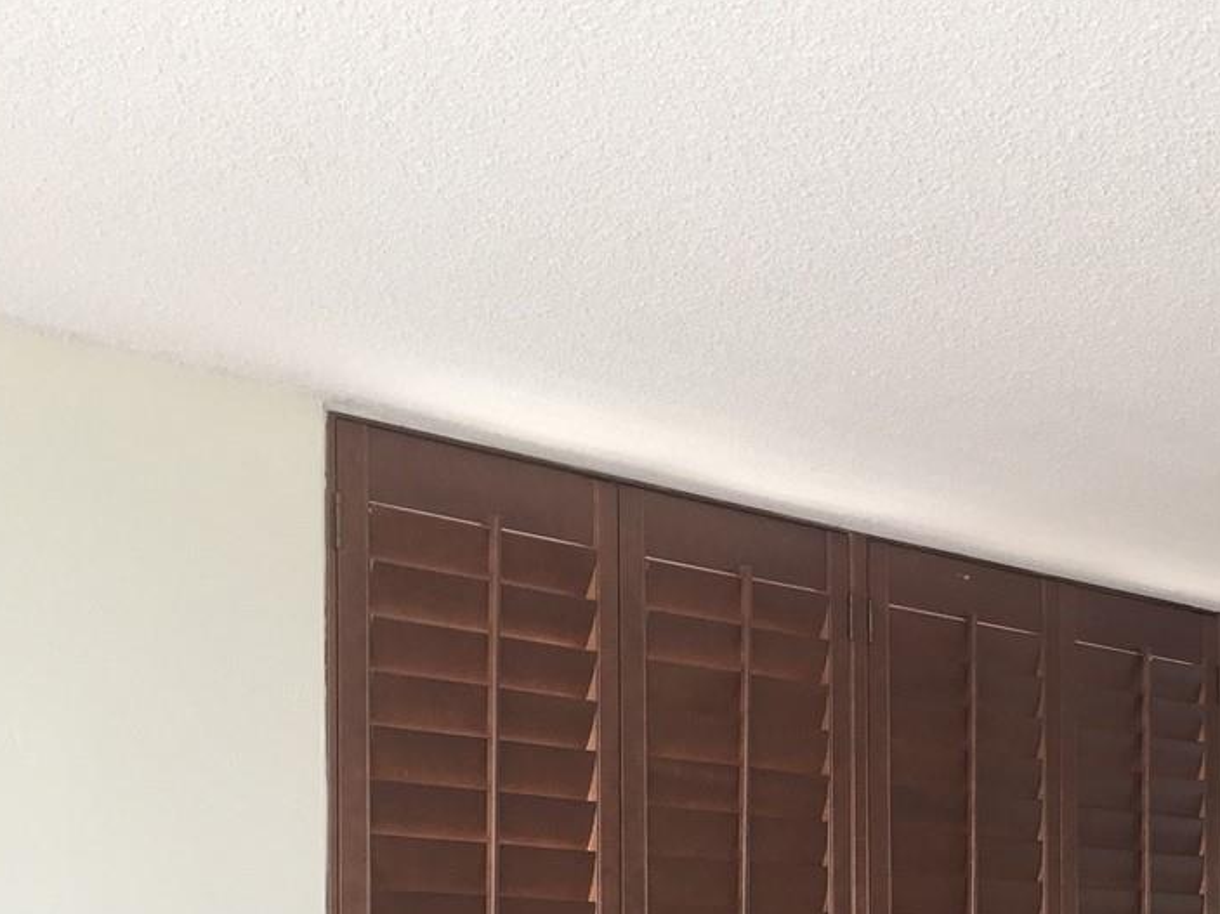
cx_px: 1060
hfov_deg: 28.4
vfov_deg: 21.3
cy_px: 975
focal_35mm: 66
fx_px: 2326
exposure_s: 1/30
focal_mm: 4.15
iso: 50
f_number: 2.2
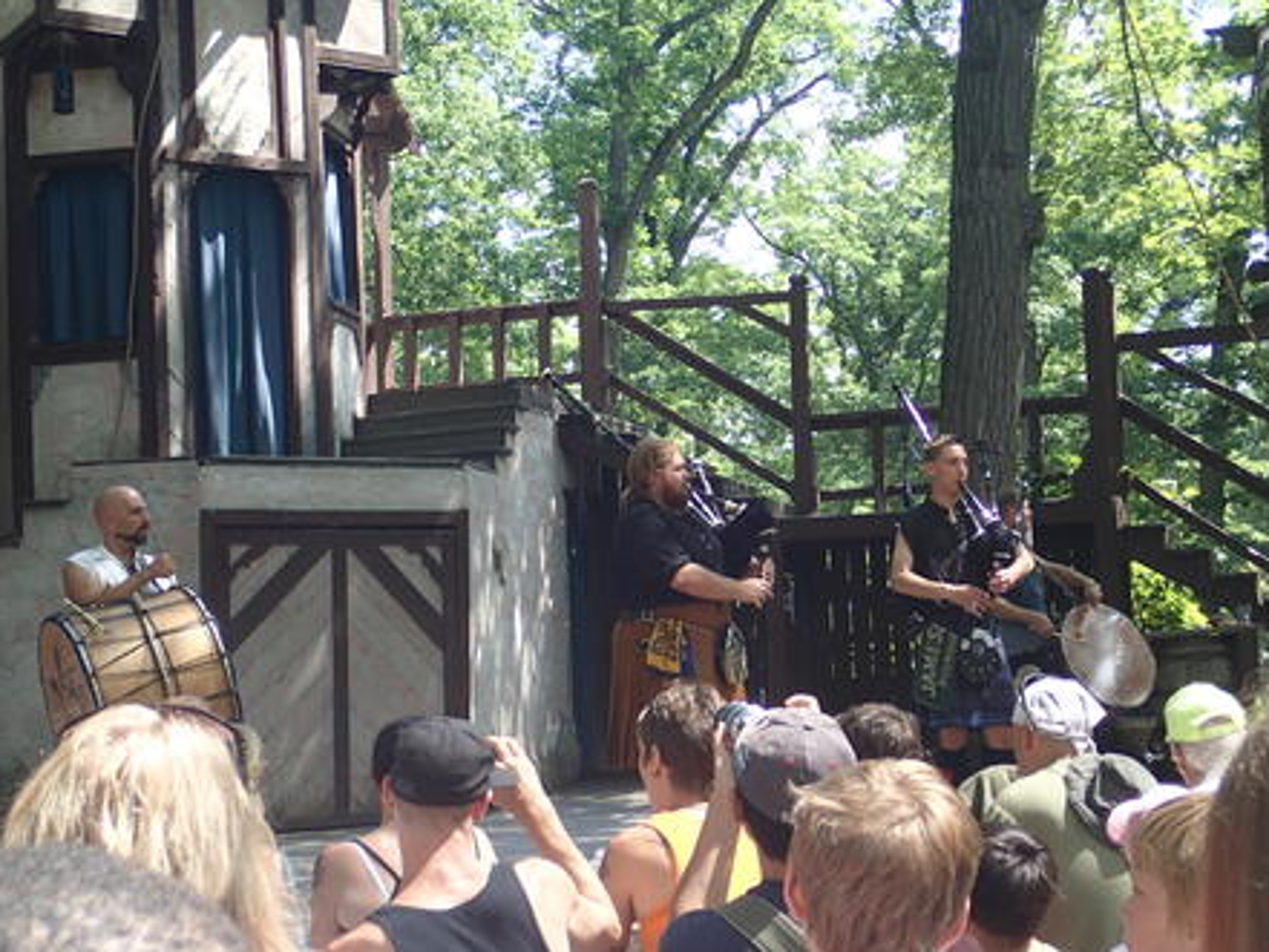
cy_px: 483
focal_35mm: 50
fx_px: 1833
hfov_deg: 38.2
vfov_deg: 29.1
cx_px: 636
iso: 100
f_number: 3.2
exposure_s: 1/160
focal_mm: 9
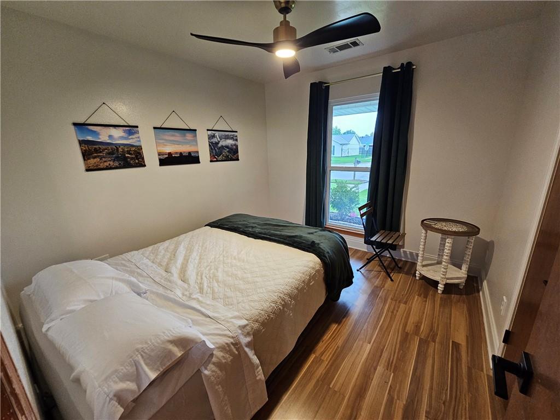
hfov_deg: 106.2
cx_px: 280
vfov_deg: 89.9
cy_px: 210
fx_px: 210
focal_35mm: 13
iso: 320
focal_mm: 2.2
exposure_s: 1/38
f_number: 2.2
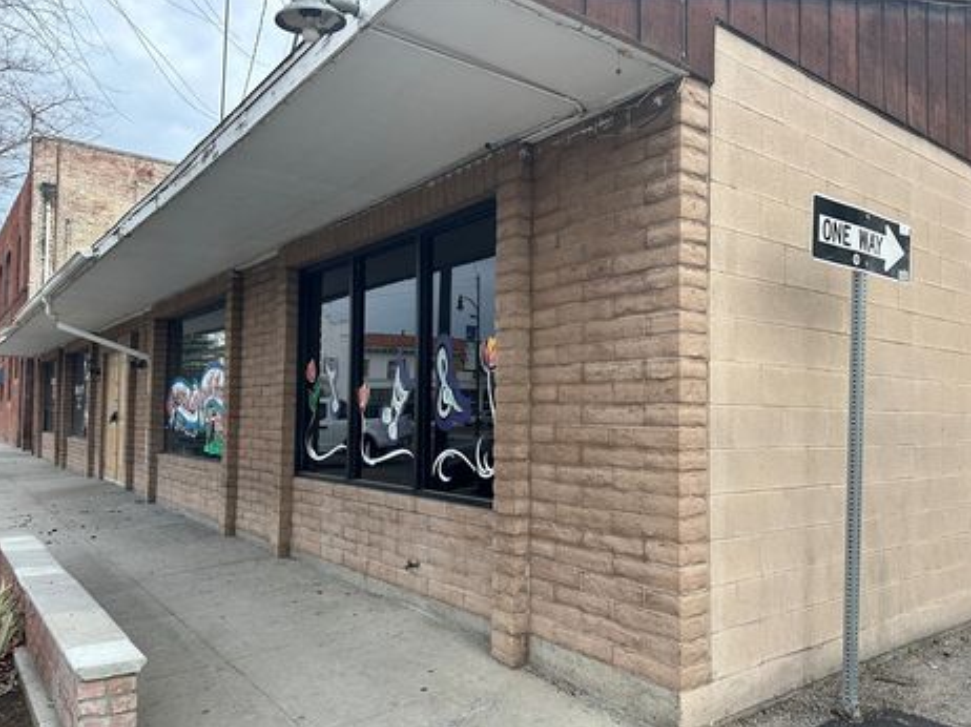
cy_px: 386
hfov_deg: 67.3
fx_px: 729
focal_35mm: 26
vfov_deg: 53.0
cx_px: 509
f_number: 1.78
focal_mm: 6.86
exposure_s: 1/587
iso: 80
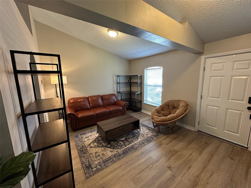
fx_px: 102
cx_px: 126
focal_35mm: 14
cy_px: 94
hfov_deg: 102.1
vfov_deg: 85.7
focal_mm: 2.22
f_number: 2.2
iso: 200
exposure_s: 1/60
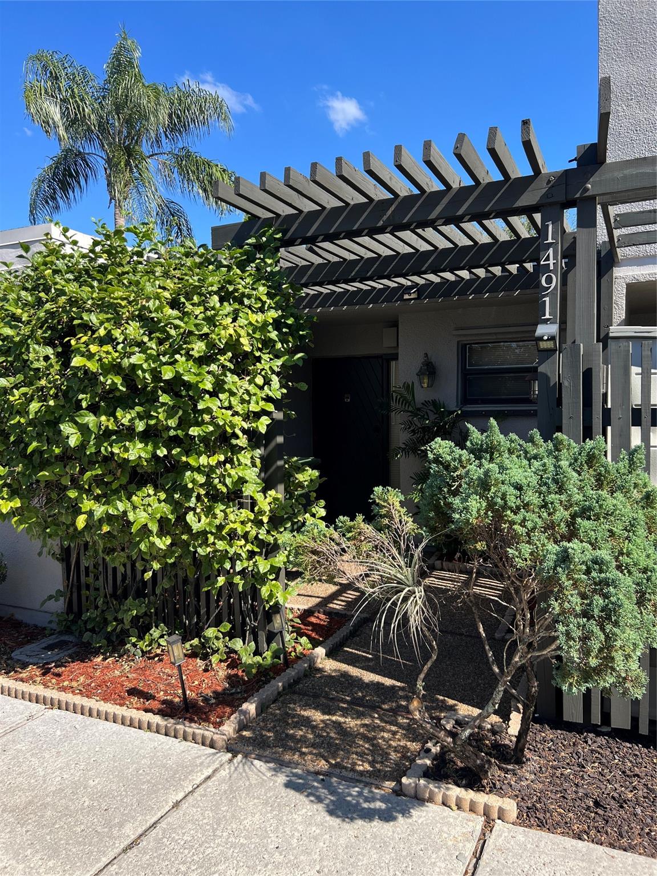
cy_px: 438
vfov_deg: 67.3
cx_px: 328
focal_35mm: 26
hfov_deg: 53.1
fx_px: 658
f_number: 1.5
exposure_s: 1/1808
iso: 50
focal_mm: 5.7
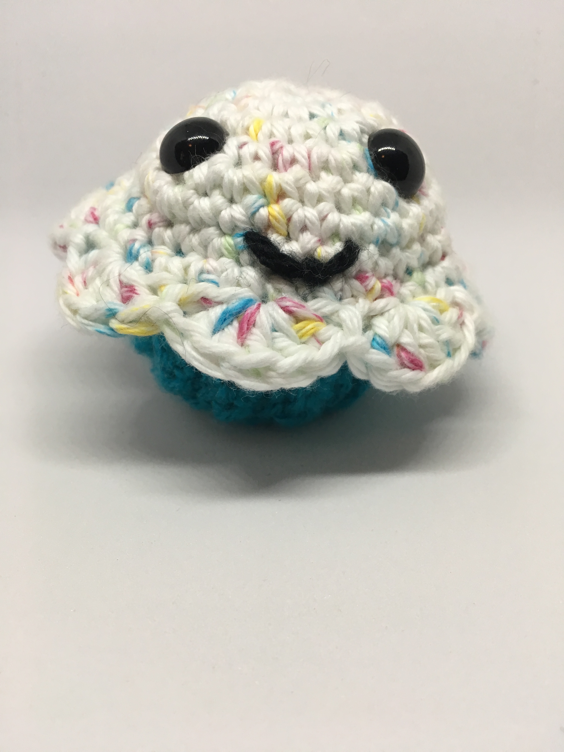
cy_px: 376
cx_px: 282
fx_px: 630
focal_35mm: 29
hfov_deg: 48.2
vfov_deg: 61.7
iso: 32
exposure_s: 1/30
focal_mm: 4.15
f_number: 2.2
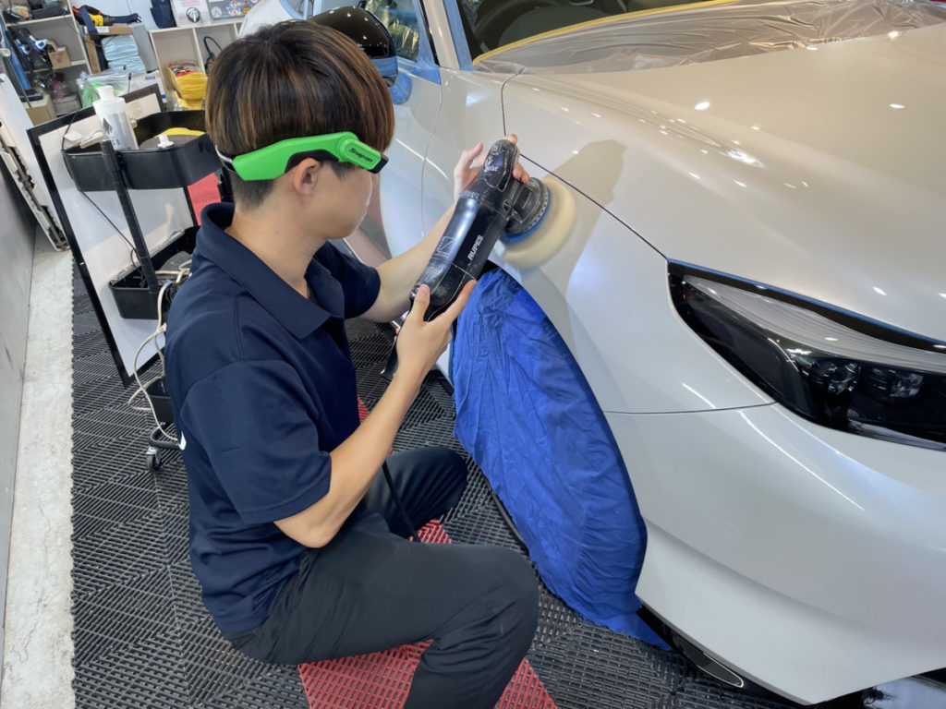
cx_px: 473
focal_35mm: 26
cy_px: 354
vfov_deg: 53.1
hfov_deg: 67.3
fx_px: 711
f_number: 1.6
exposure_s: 1/120
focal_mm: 4.2
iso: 64
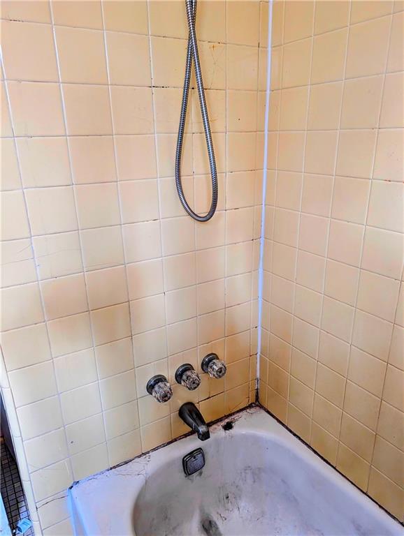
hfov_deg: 56.9
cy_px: 268
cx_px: 202
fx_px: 373
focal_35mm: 24
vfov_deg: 71.5
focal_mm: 6.9
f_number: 1.68
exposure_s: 1/217
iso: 951
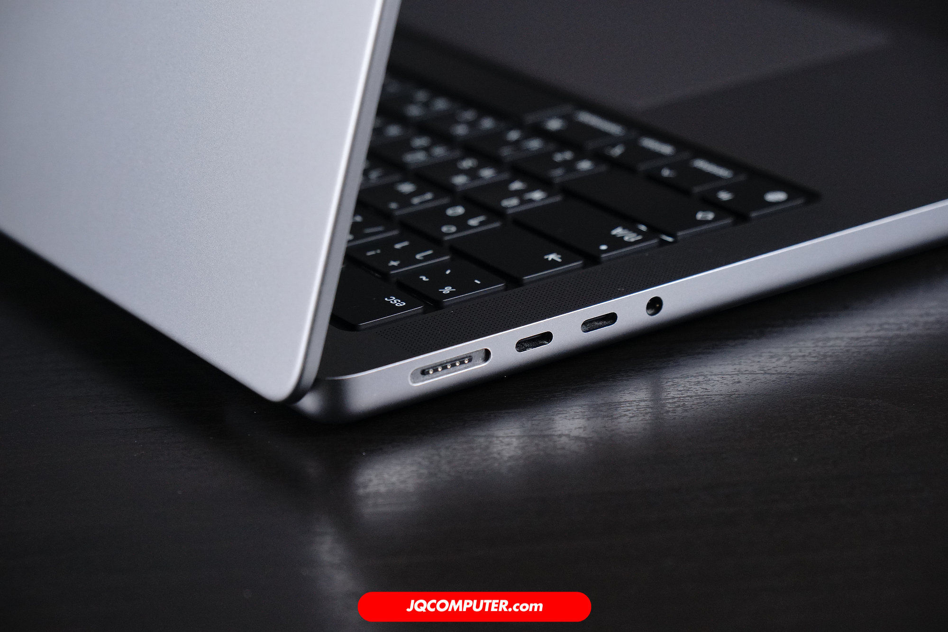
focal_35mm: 105
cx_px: 474
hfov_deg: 19.5
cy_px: 316
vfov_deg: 13.0
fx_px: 2765
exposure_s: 1/80
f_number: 5
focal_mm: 70
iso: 1000
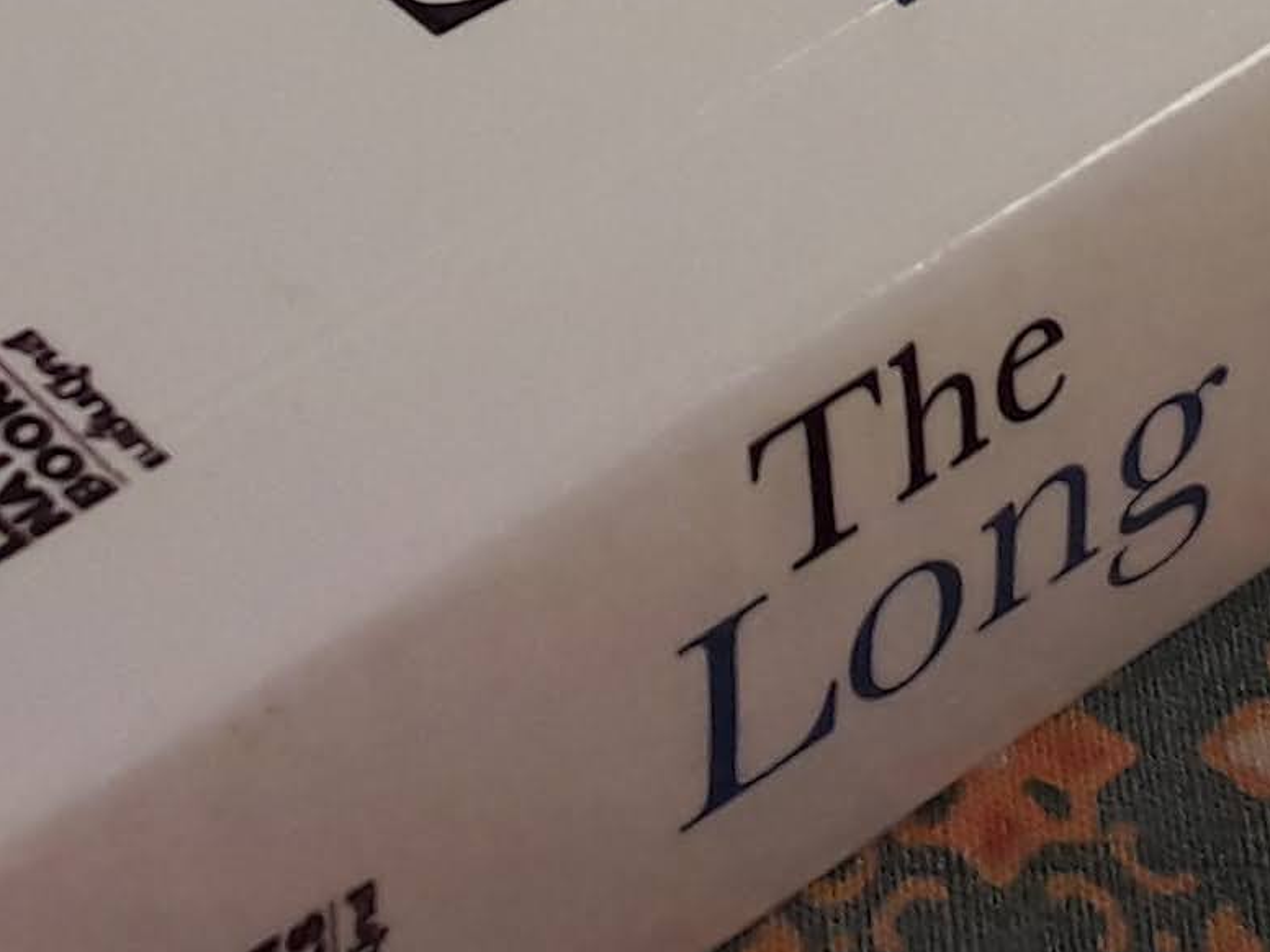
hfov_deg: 13.3
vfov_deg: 9.7
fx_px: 5467
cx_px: 625
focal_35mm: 149
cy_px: -415
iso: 80
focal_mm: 3.7
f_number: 1.9
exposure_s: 1/100
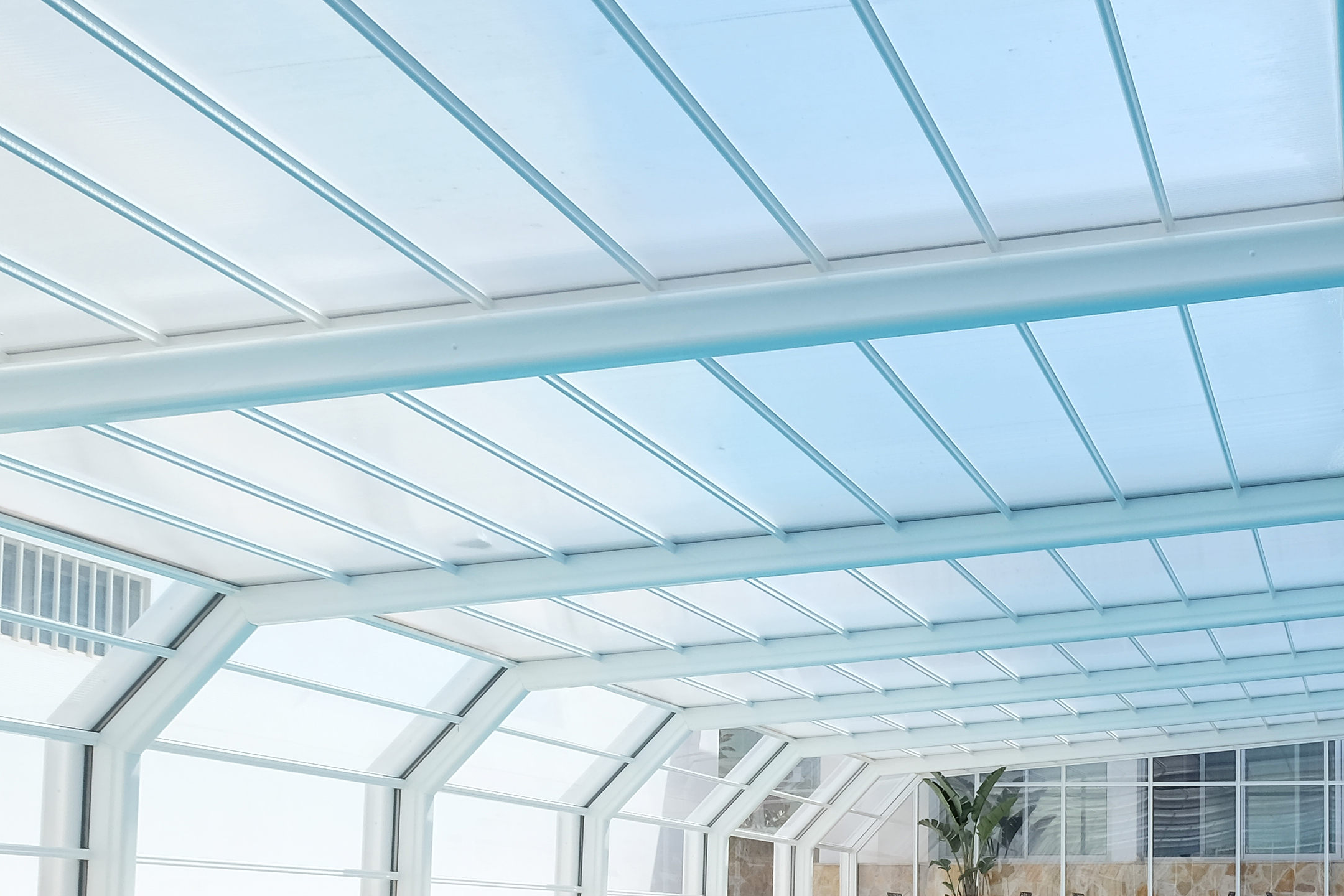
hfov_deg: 47.2
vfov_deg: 34.8
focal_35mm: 34
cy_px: 921
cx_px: 1318
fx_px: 1269
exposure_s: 1/250
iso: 320
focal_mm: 10
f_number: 9
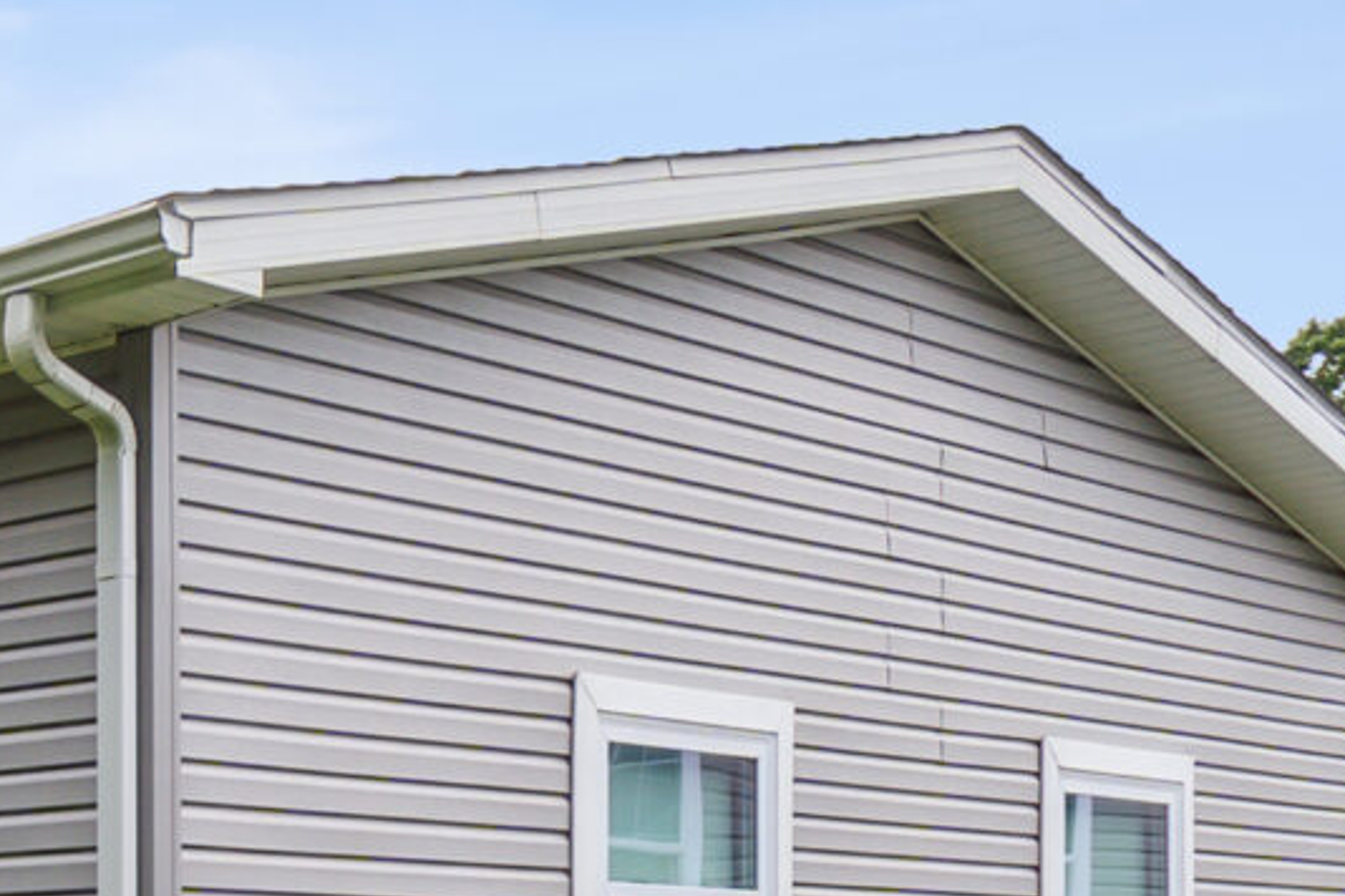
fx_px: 2578
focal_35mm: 69
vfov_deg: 18.9
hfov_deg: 23.4
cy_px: 993
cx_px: -672
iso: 100
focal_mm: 12
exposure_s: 1/250
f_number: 8
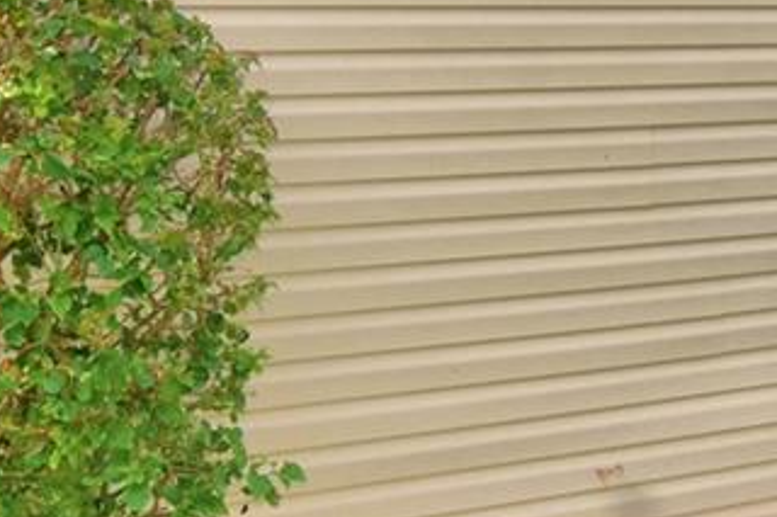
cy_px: 12
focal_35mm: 75
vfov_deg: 17.8
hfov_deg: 26.3
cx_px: 663
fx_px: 1618
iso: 100
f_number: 10
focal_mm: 10
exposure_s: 1/250
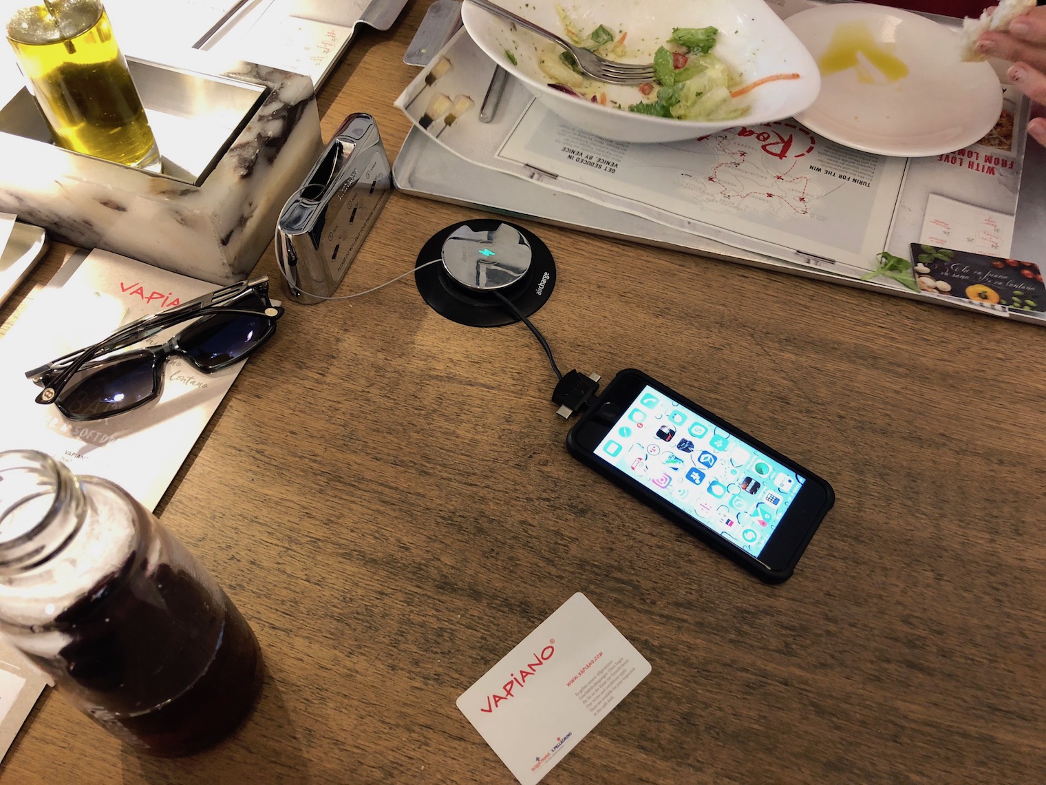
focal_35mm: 28
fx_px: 846
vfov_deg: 49.7
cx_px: 523
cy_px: 392
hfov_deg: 63.4
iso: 50
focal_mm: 3.99
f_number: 1.8
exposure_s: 1/17
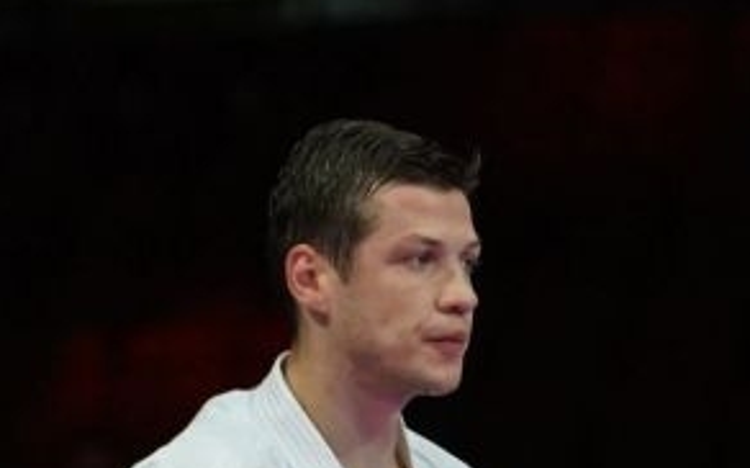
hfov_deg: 2.6
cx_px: -370
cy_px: 895
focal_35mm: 805
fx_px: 16441
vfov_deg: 1.6
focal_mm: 128
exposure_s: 1/1000
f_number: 2.8
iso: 1600
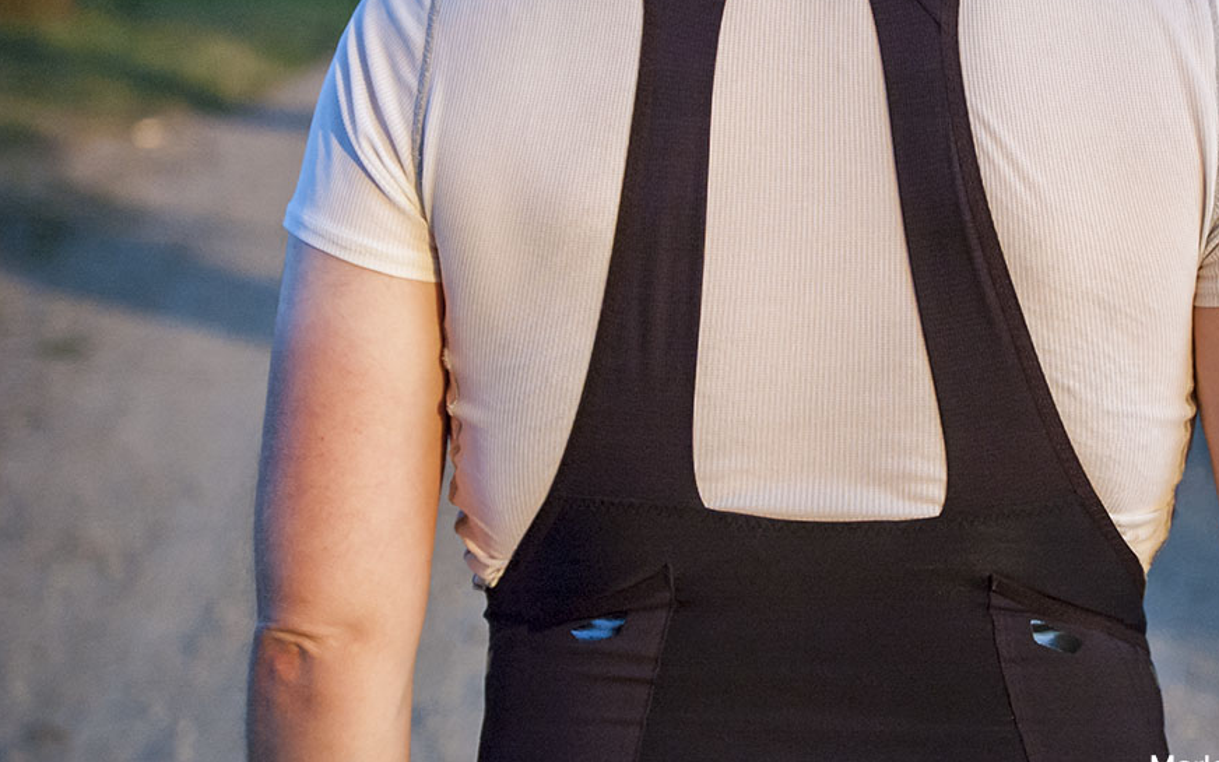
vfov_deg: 11.3
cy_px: 238
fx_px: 3844
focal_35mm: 116
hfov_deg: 18.0
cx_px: 825
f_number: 4
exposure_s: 1/640
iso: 500
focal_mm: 55
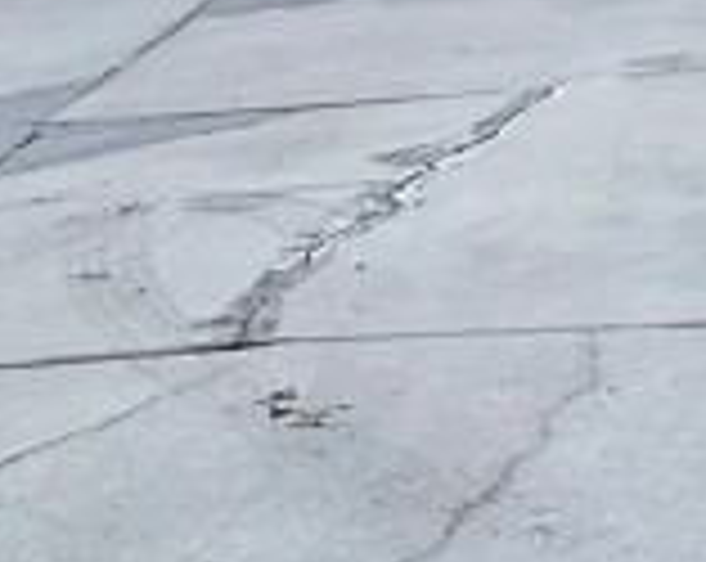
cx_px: 1722
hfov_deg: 9.3
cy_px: -324
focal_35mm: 185
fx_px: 3858
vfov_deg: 8.1
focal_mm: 3
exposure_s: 1/135
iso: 16
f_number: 1.8
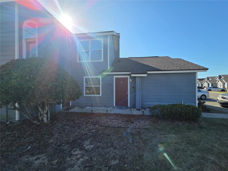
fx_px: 86
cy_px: 86
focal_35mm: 13
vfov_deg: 89.9
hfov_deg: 106.2
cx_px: 114
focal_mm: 2.2
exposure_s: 1/1571
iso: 50
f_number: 2.2
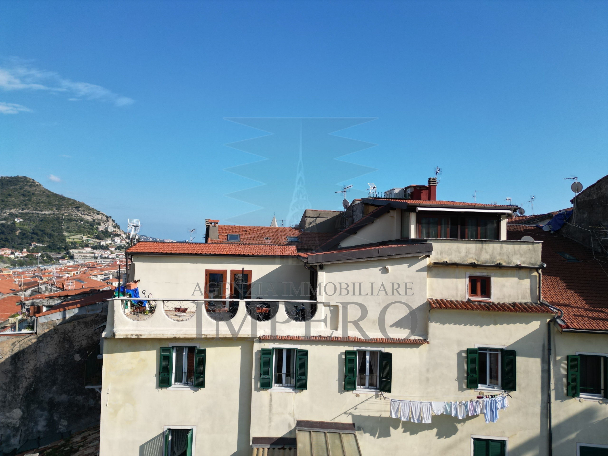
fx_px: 422
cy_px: 228
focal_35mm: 24
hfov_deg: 71.6
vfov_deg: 56.8
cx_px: 304
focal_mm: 6.72
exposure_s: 1/3200
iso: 130
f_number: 1.7
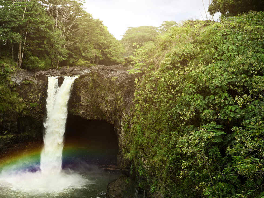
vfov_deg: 28.7
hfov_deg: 36.7
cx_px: 48
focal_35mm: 50
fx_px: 381
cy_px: 144
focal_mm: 30
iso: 200
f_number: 5
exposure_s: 1/1600
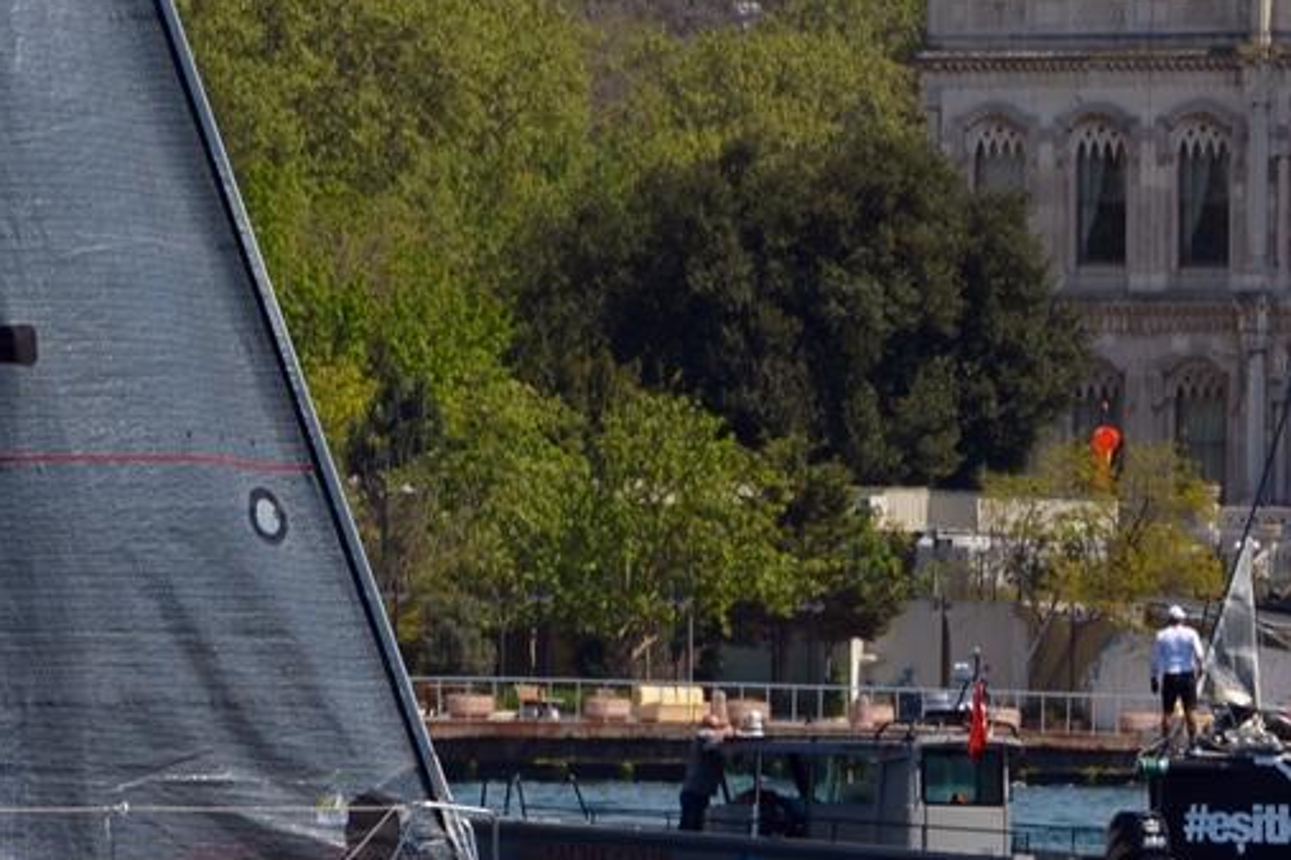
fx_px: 15920
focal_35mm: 444
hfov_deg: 4.6
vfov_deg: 3.1
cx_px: -356
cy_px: 17
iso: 100
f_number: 8
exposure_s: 1/250
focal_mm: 75
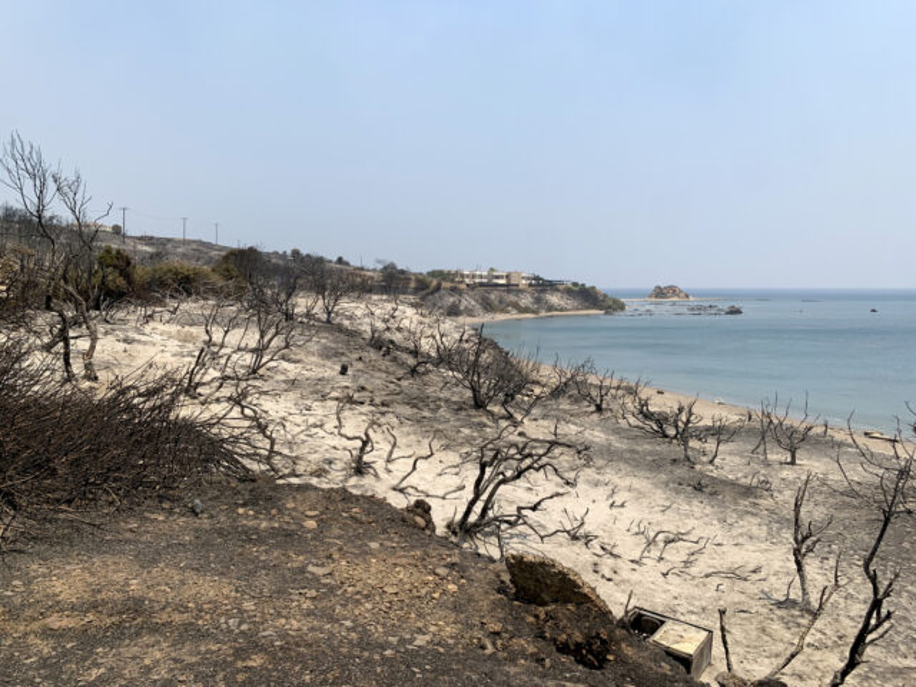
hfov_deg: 67.3
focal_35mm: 26
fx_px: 688
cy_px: 344
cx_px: 458
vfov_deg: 53.1
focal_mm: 4.25
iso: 25
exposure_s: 1/2611
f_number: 1.8
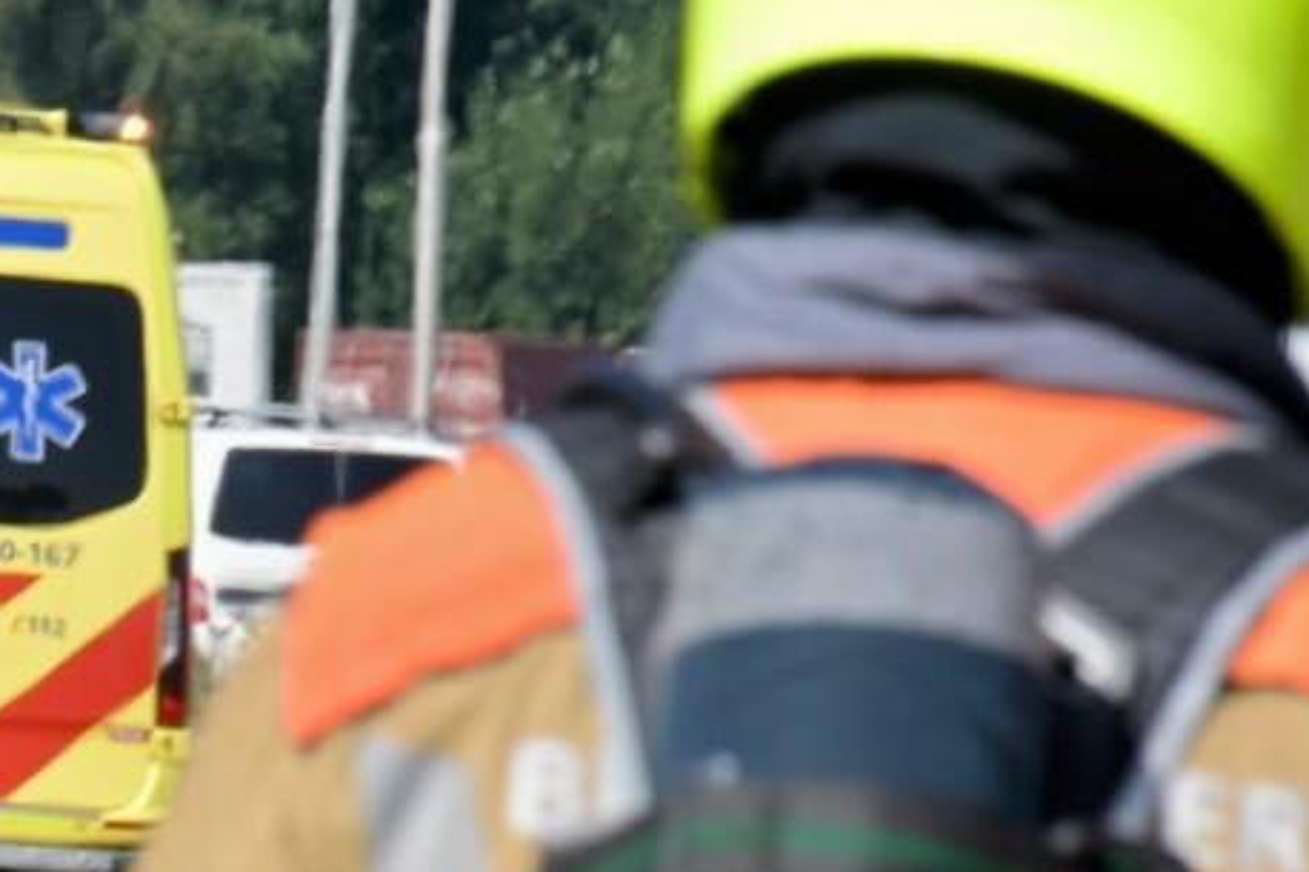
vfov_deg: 1.6
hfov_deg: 2.5
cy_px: 1001
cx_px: -1400
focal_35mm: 838
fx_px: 30458
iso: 100
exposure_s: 1/125
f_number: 11
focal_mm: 200
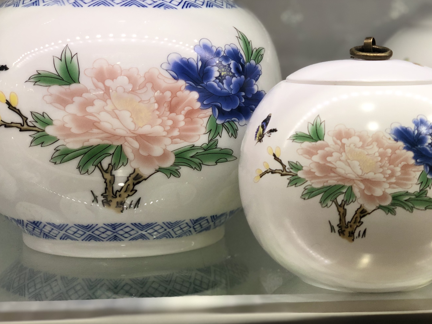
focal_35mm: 80
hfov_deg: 24.3
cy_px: 110
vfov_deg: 18.4
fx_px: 998
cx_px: 297
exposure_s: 1/60
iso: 32
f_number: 2.4
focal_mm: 6
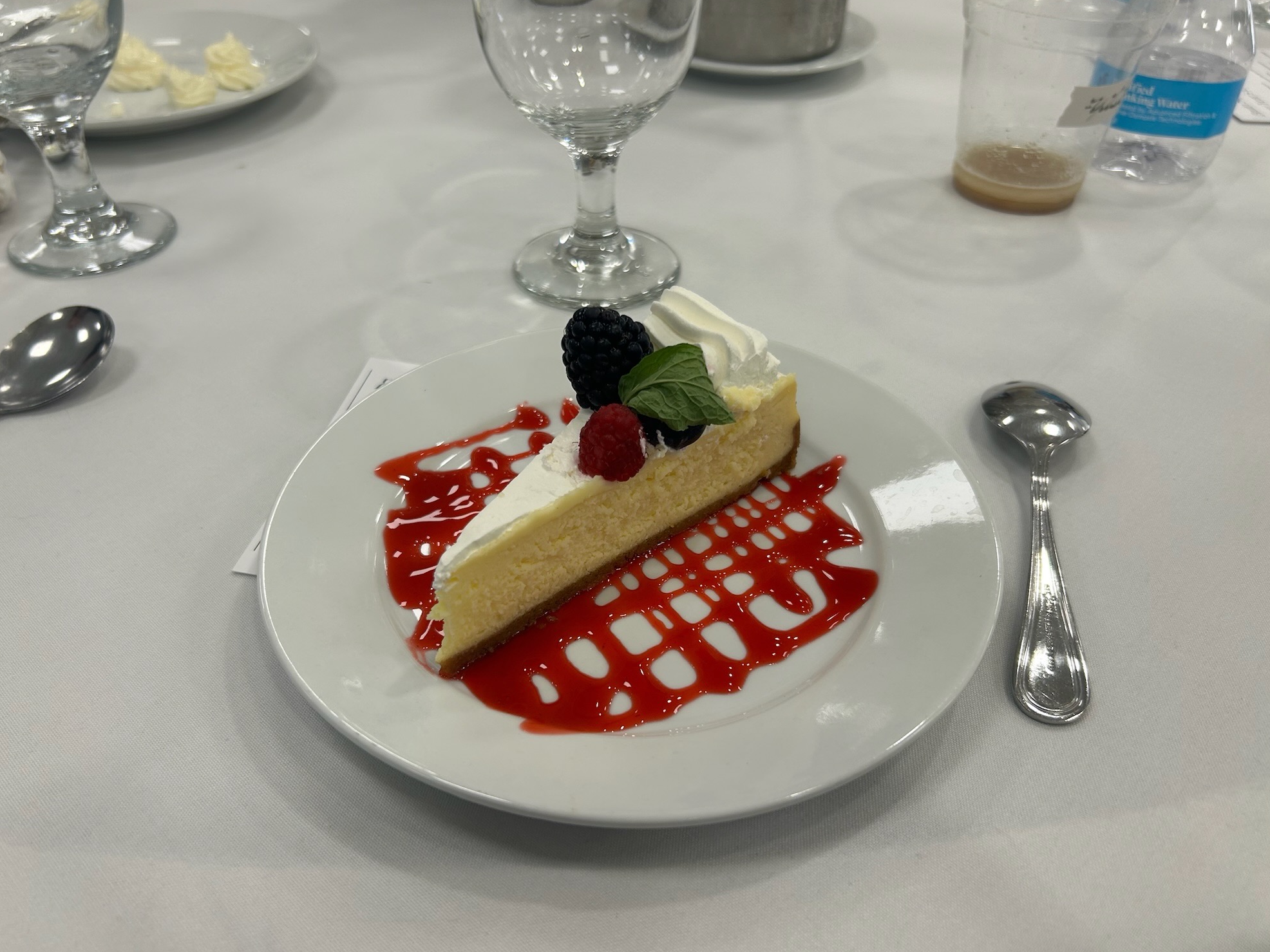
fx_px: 991
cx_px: 616
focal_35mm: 27
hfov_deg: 65.3
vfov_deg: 51.4
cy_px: 486
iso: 50
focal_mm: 5.7
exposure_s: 1/120
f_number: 1.5
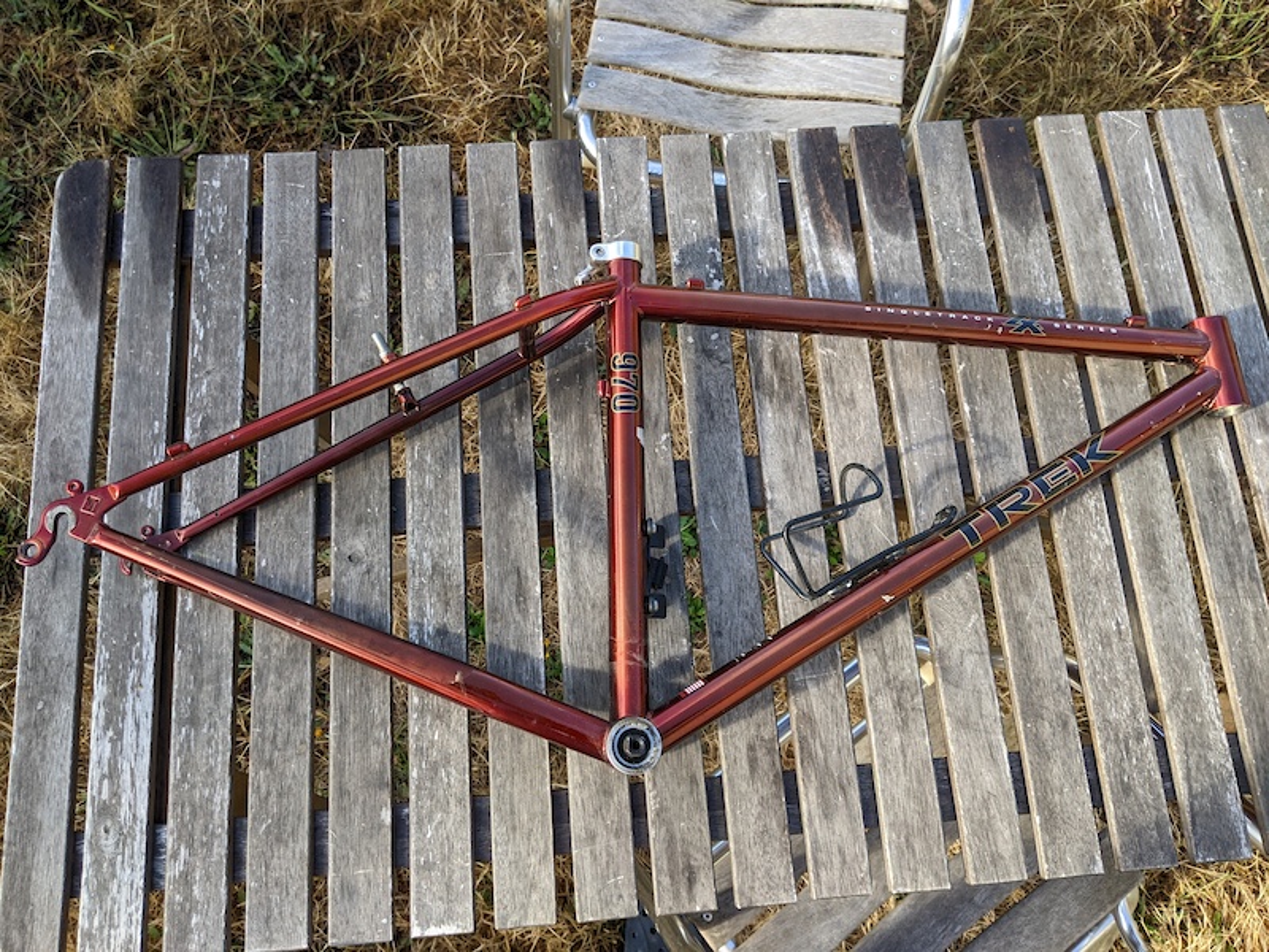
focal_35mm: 27
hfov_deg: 65.3
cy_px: 476
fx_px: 990
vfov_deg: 51.4
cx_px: 634
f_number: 1.8
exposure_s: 1/419
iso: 49
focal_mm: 4.44
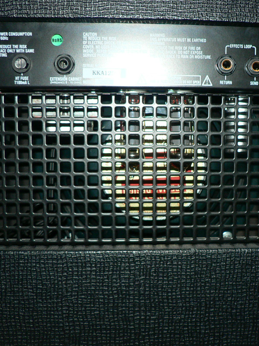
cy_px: 176
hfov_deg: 29.3
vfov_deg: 38.9
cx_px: 184
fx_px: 489
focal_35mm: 49
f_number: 2.8
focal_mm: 6
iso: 100
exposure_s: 1/60
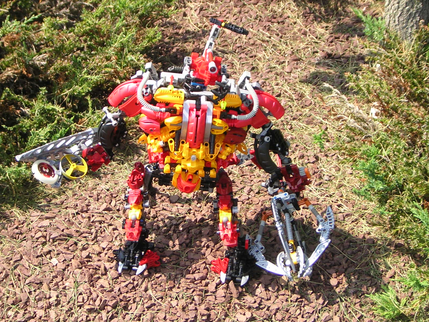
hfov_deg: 18.2
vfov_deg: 13.7
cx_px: 214
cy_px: 161
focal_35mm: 108
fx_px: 1338
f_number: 4.7
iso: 100
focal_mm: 14.1
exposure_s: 1/144
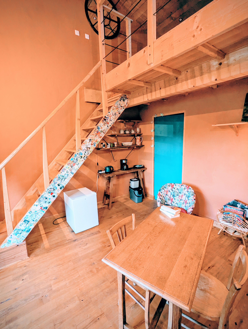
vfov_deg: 94.4
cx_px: 124
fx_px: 152
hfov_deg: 78.2
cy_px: 164
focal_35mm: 16
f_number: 2.2
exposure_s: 1/38.9
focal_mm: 2.35
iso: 192
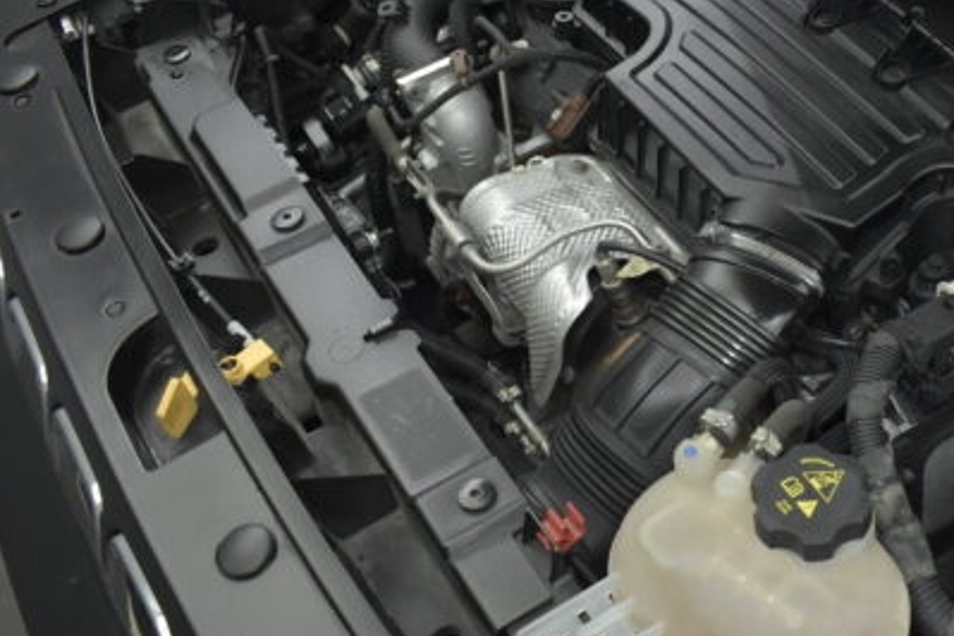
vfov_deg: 26.0
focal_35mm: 52
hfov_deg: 35.9
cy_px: 305
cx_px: 861
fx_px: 1378
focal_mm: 18
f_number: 3.5
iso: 1600
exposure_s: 1/160
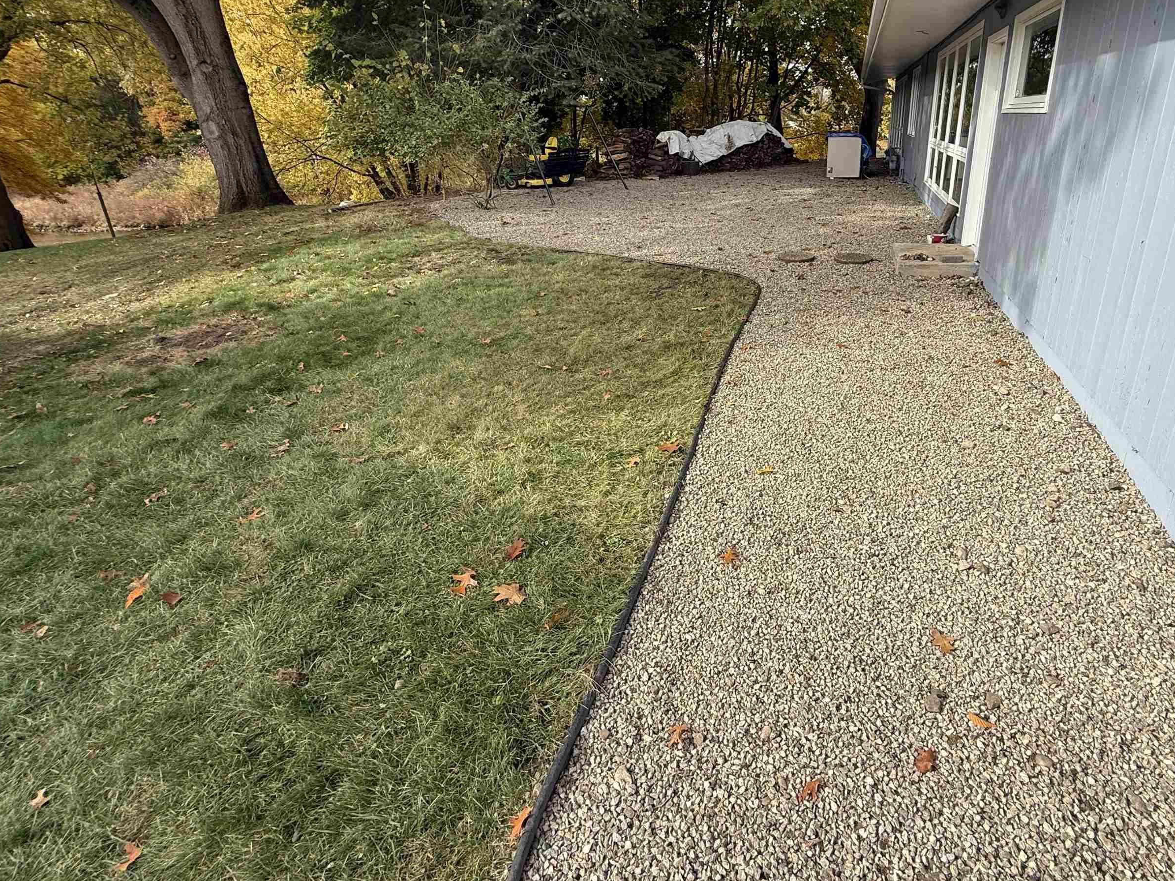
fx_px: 611
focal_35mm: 18
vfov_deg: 70.5
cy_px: 334
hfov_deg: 86.7
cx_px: 702
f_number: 2.2
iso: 50
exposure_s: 1/602
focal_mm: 2.22
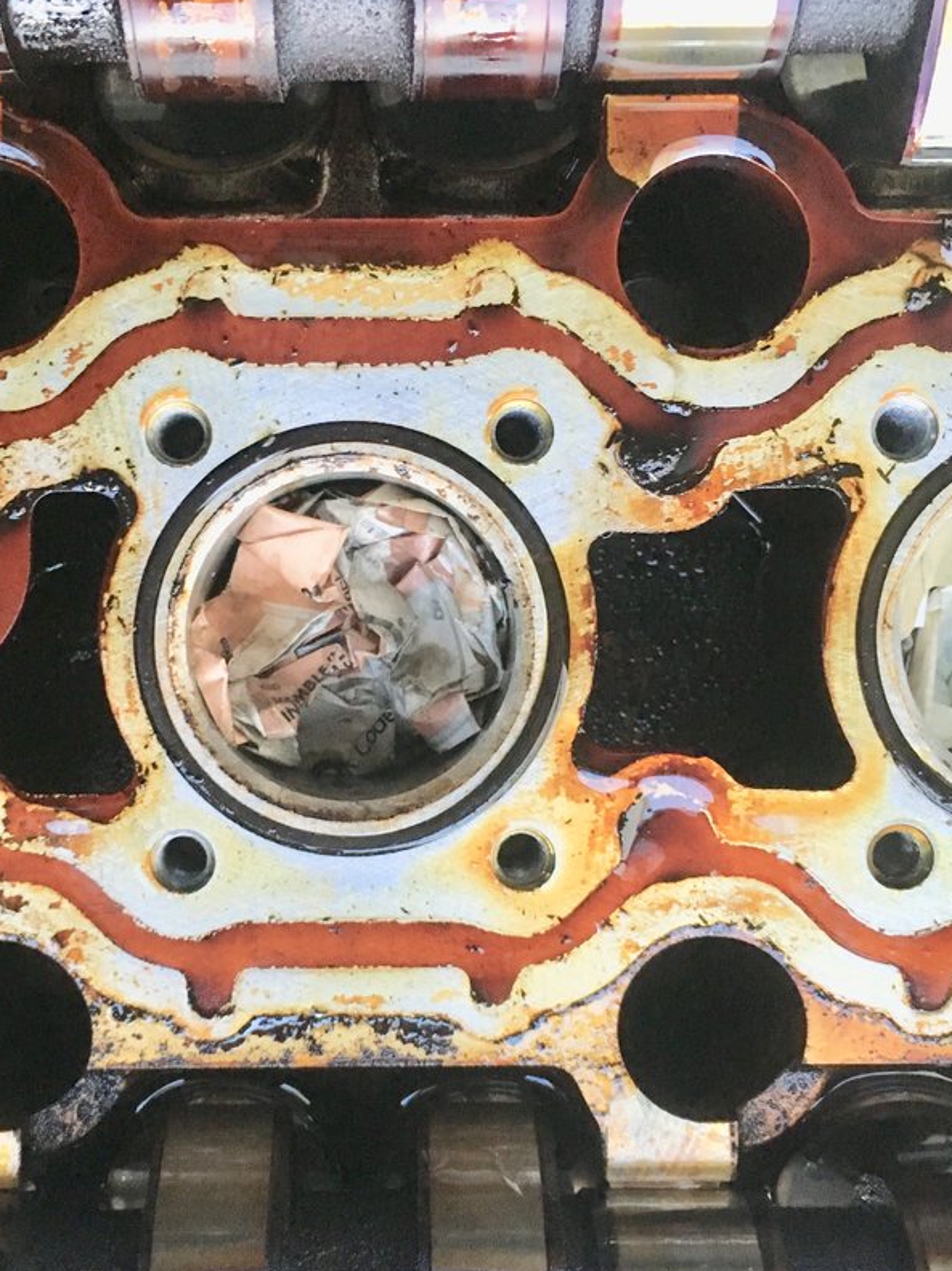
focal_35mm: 44
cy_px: 636
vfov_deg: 43.0
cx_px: 376
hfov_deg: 32.8
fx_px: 1614
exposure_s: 1/30
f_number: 2.2
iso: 160
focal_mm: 4.15
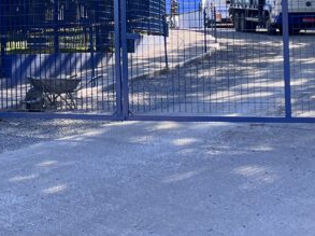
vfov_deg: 16.0
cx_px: 41
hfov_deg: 21.2
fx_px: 827
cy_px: 15
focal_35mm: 91
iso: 50
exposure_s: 1/684
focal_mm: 5.1
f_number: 1.6
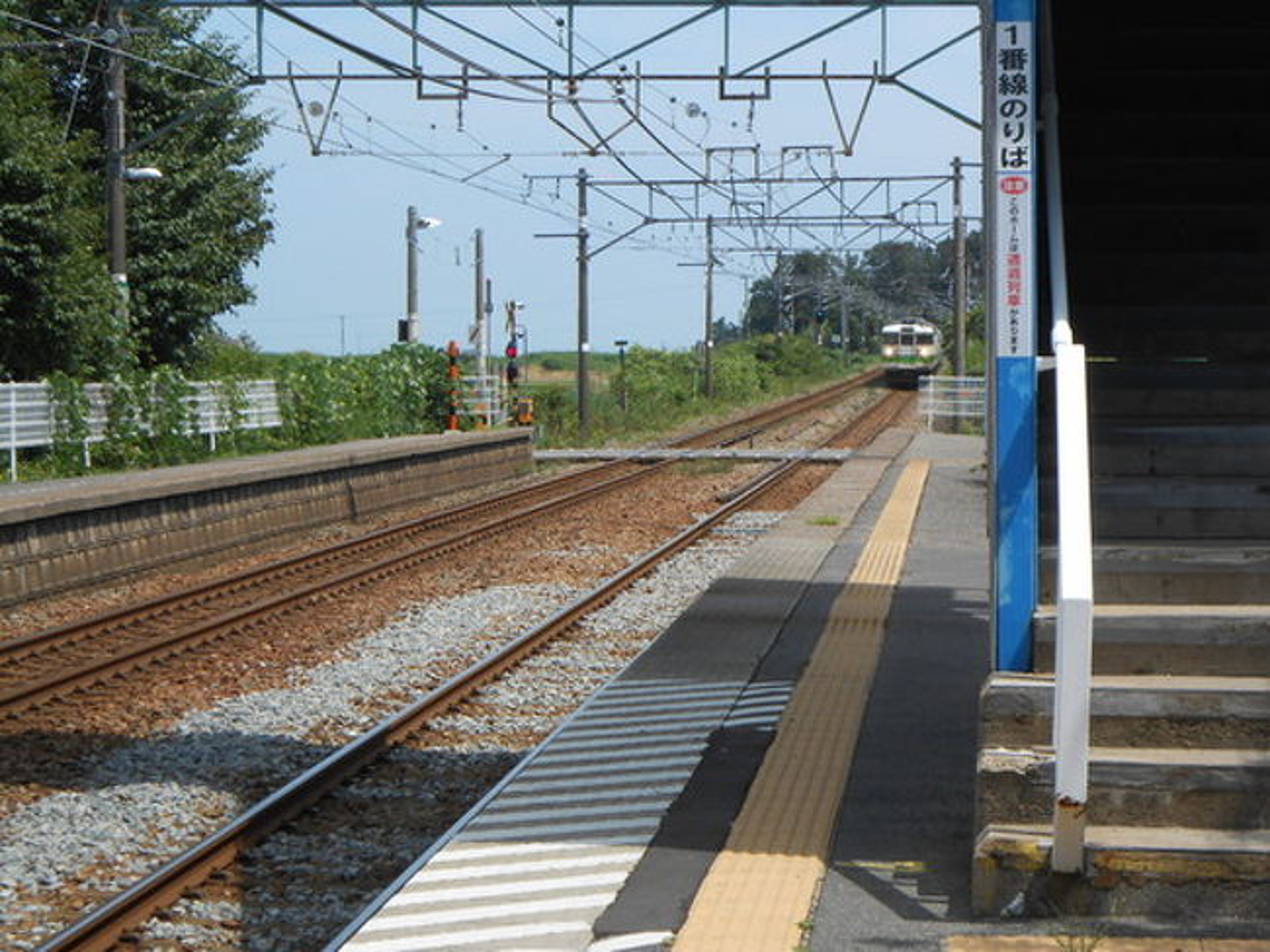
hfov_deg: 18.7
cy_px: 476
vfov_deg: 14.1
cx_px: 635
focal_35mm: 105
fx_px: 3851
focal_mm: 18.7
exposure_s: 1/500
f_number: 5
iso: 80
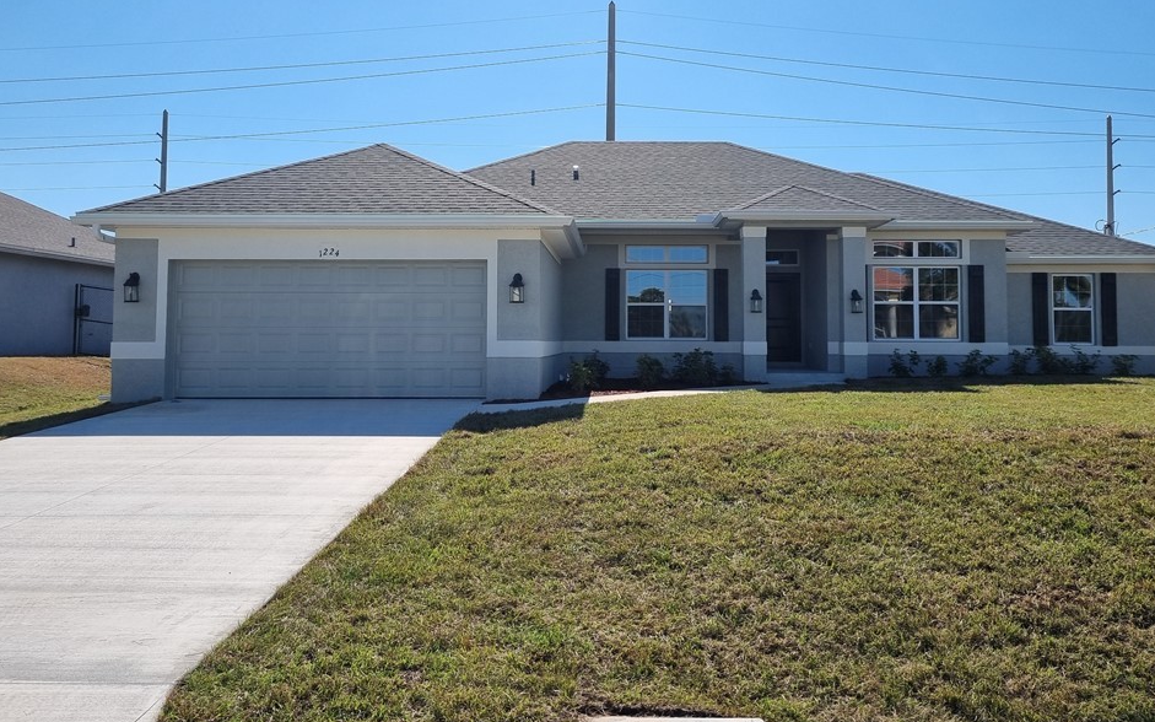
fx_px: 944
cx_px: 604
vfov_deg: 41.7
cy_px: 303
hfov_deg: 62.9
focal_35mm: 30
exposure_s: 1/4056
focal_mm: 5.4
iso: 50
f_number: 1.8
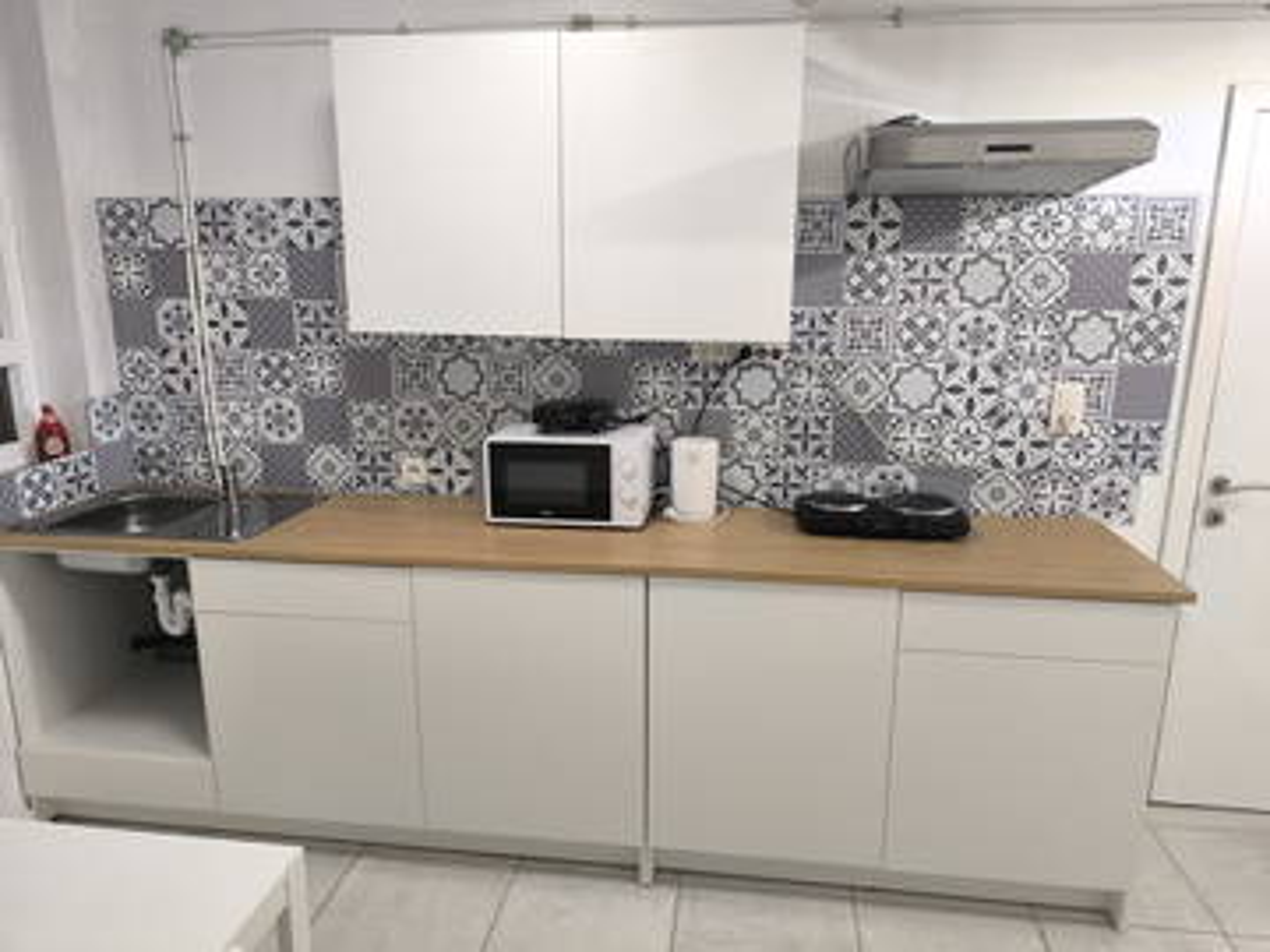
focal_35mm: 23
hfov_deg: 73.9
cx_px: 635
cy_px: 476
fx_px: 844
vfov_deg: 58.9
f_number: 1.65
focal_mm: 6.14
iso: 500
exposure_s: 1/100
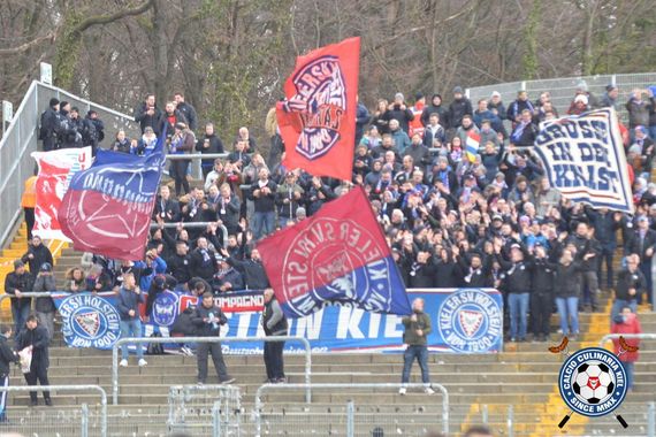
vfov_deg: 5.7
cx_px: 328
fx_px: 4373
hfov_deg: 8.6
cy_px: 218
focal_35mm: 240
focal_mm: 160
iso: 1000
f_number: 2.8
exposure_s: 1/500
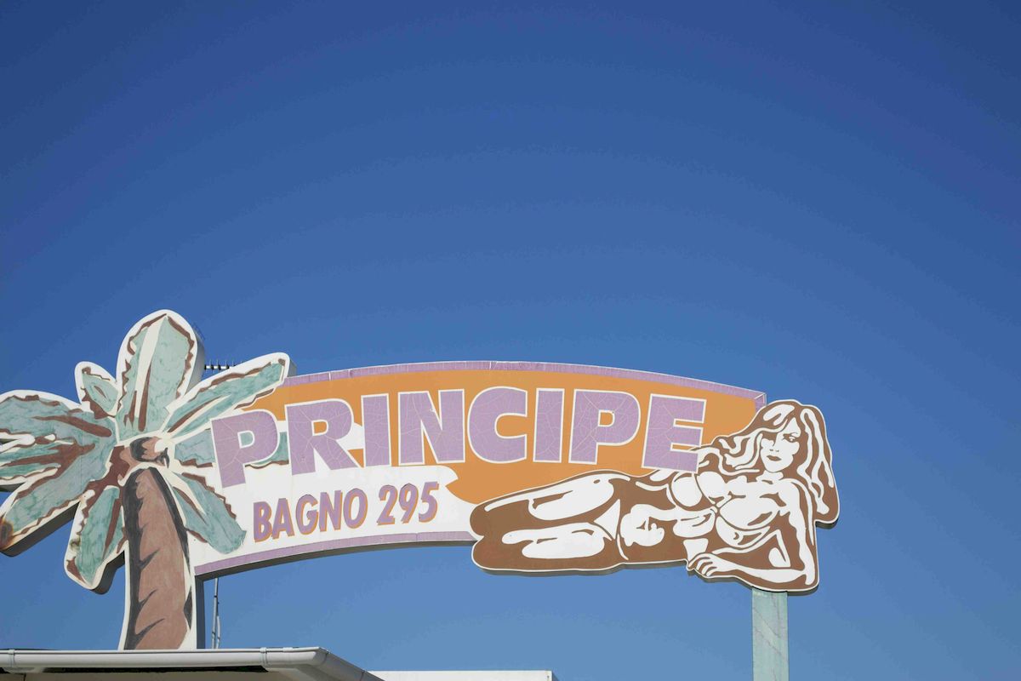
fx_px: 2340
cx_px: 510
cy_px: 340
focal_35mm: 82
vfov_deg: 16.6
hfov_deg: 24.6
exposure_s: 1/800
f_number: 5.6
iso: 100
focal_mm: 55
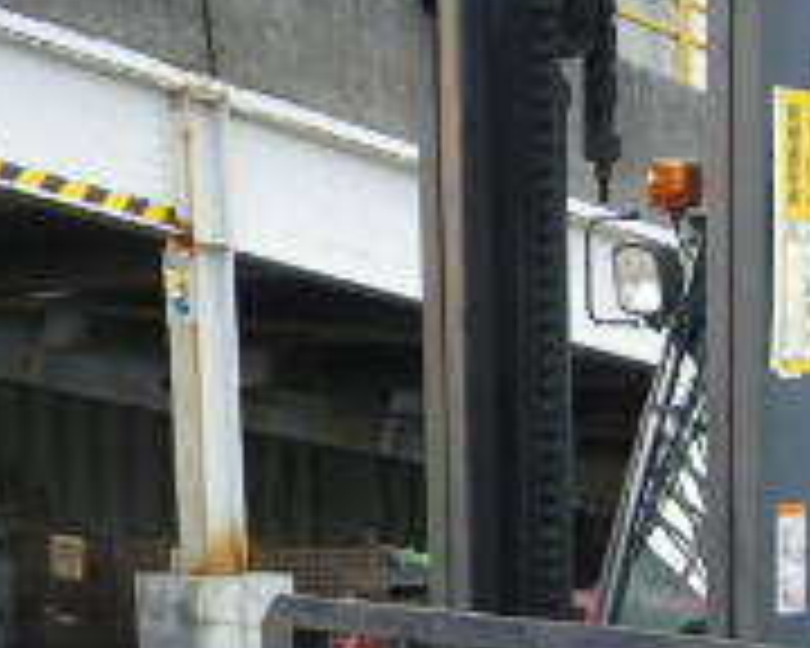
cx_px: 837
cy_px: 914
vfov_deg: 14.9
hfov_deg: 19.1
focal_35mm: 97
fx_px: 2325
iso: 100
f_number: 3.5
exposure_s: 1/50
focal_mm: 5
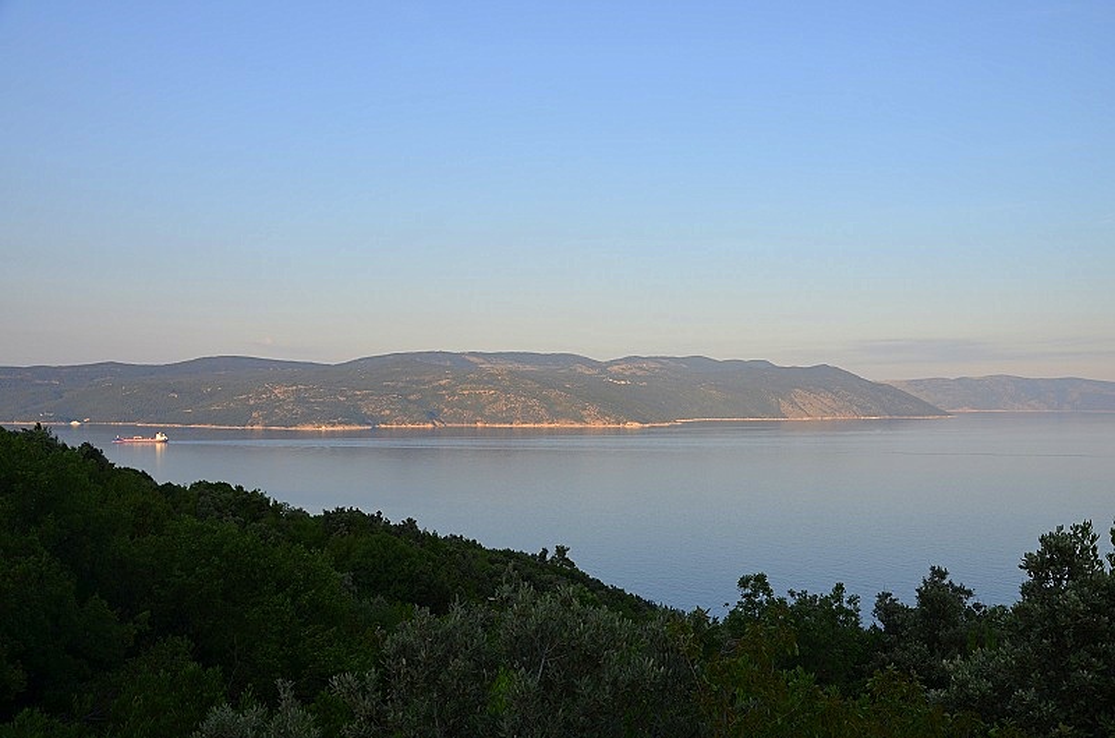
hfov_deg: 57.3
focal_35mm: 33
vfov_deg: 39.8
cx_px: 558
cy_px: 369
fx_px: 1019
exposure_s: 1/250
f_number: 8
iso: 200
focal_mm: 22
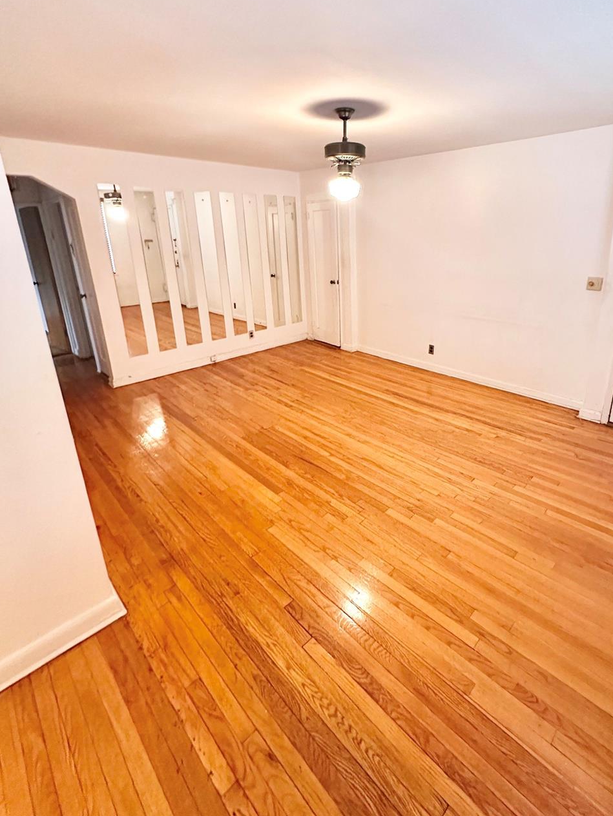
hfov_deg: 74.1
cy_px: 352
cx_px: 362
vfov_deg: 90.5
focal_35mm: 17
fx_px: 401
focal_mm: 2.22
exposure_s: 1/60
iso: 800
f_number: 2.2
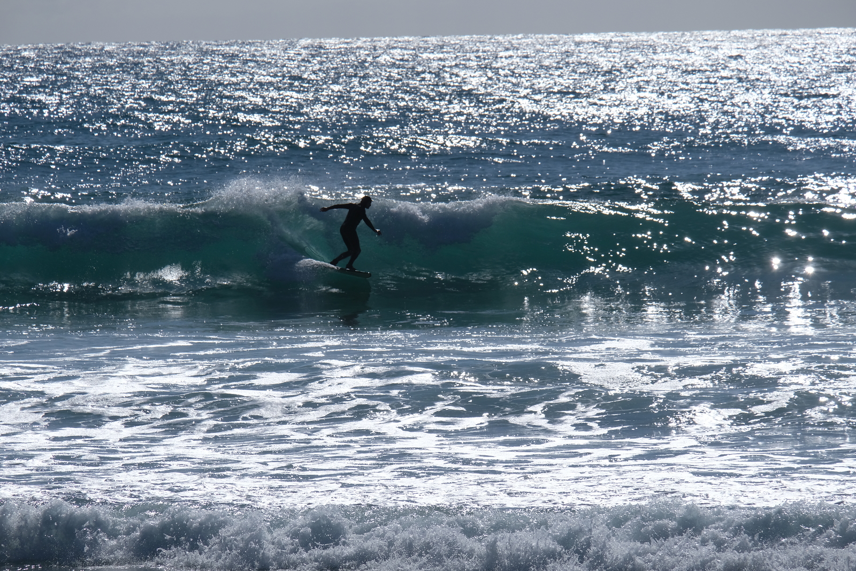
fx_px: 8203
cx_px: 428
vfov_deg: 4.0
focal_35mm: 345
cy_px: 286
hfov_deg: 6.0
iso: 200
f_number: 11
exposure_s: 1/1000
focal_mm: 230
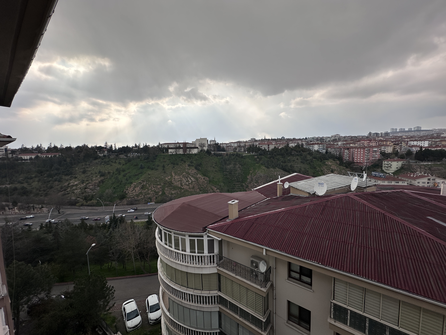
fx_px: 180
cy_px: 168
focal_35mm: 14
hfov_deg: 102.1
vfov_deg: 85.7
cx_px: 223
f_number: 2.2
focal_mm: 2.22
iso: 50
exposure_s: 1/2053
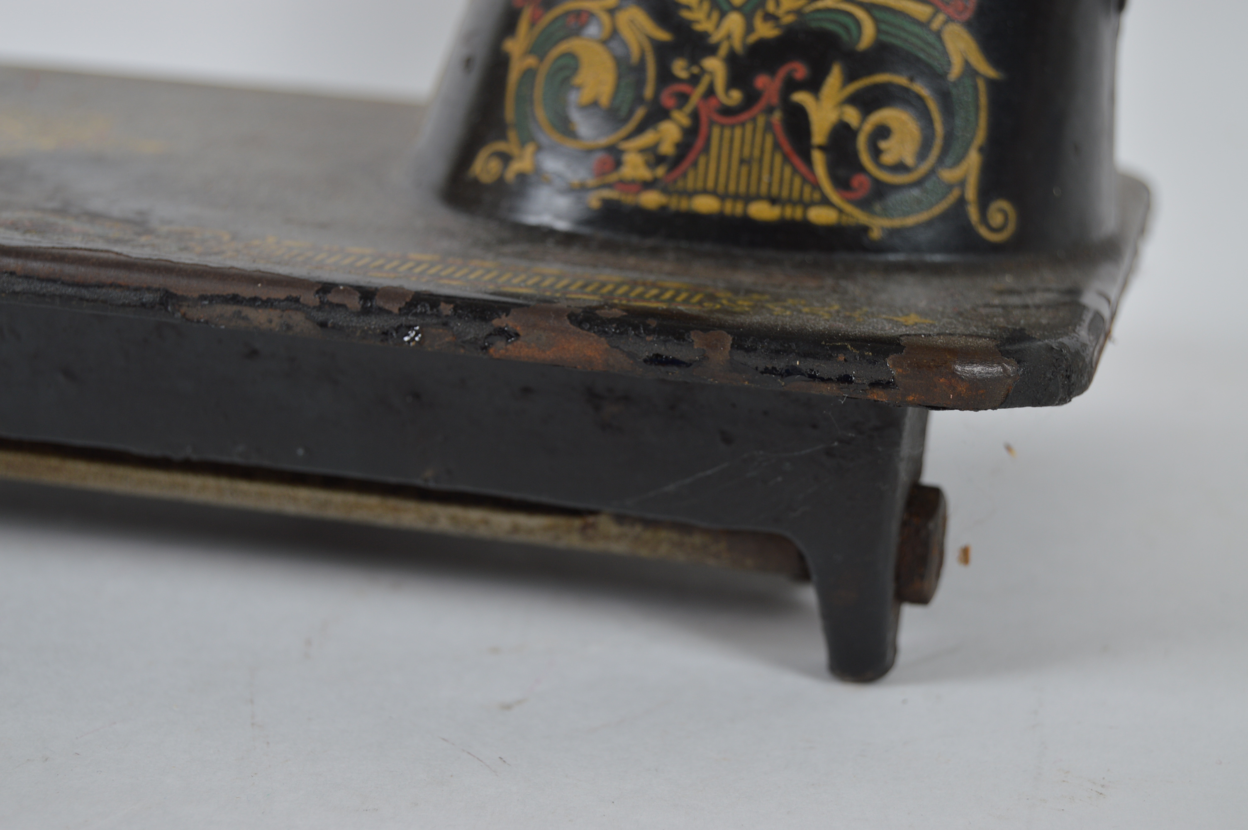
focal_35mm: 82
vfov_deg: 16.5
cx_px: 624
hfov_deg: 24.6
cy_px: 415
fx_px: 2857
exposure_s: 1/80
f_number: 5.6
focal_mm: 55
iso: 100
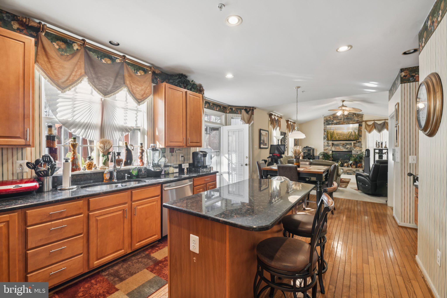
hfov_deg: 96.7
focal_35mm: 16
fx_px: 199
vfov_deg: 73.7
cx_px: 224
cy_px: 149
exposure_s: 1/6
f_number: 8
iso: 400
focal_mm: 16
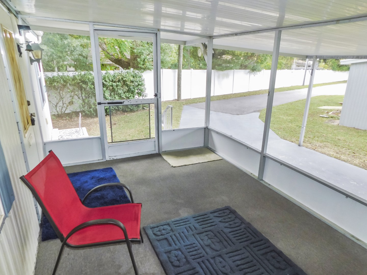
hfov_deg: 73.9
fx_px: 244
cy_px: 138
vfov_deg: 58.9
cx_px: 184
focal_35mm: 23
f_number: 3
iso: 125
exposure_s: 1/30
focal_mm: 4
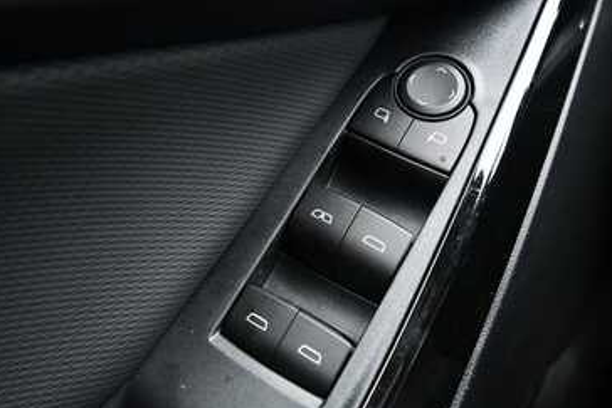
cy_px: 196
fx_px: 561
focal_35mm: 33
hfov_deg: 57.1
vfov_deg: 40.0
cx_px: 328
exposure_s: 1/100
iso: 3200
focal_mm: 20
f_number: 5.6
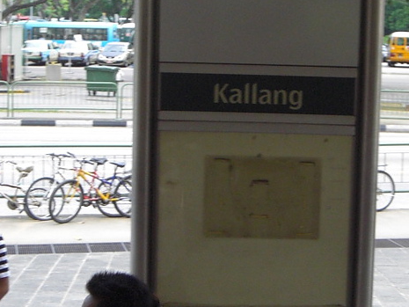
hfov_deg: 19.2
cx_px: 251
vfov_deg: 14.5
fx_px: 1205
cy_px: 154
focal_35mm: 102
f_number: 4.1
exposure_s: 1/125
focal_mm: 12.8
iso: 400
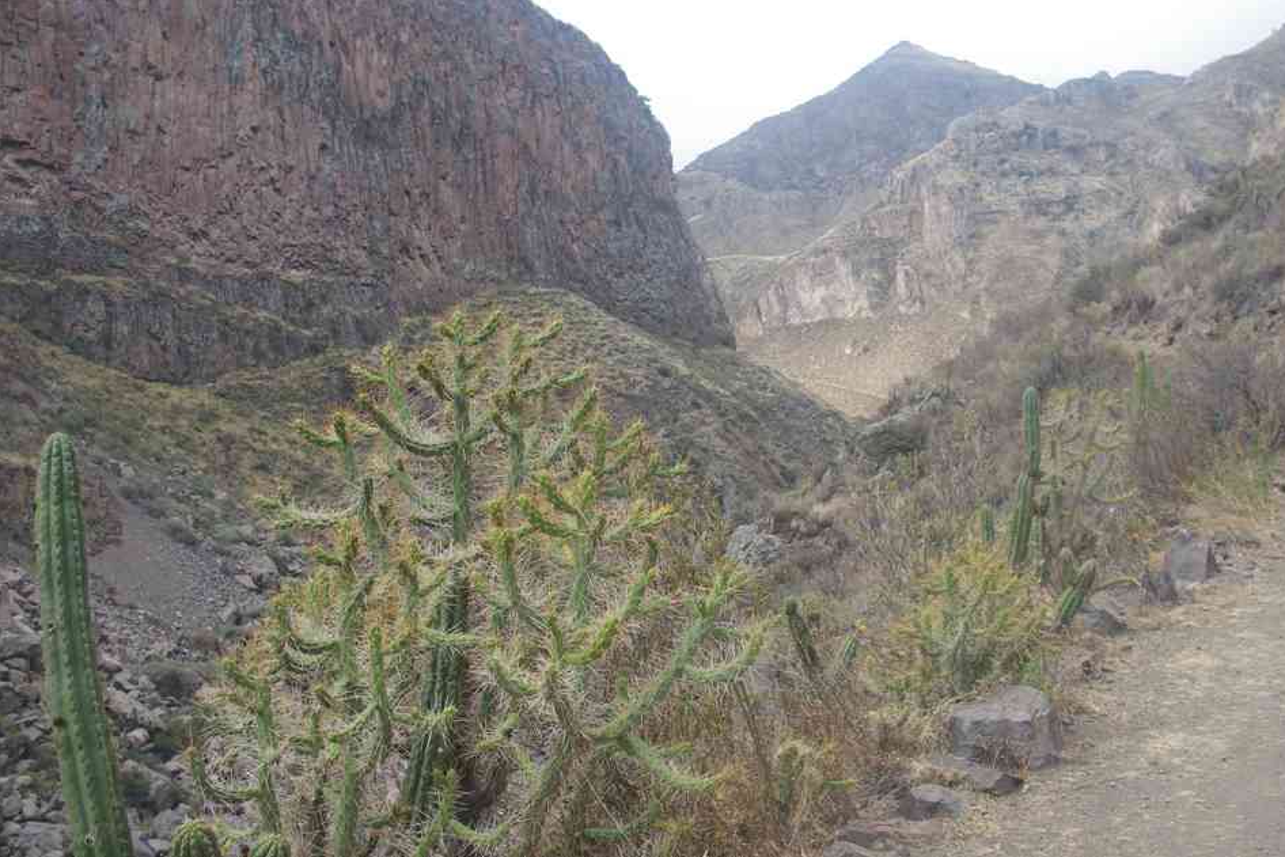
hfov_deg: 50.7
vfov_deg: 35.1
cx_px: 632
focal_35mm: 38
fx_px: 1357
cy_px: 406
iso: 200
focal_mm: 24
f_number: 6.3
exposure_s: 1/50
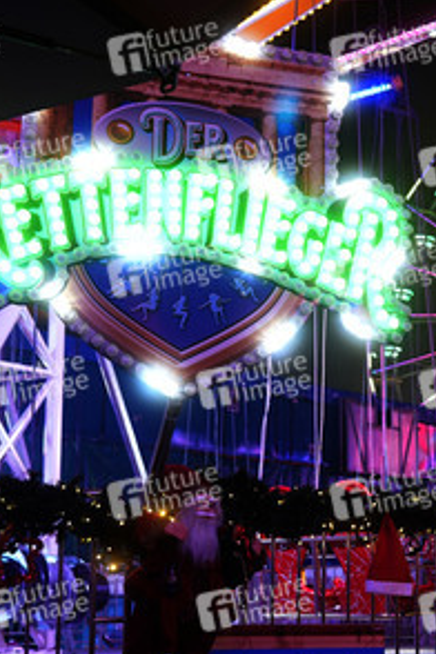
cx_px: 417
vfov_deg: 29.2
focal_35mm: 69
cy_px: 327
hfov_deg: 19.3
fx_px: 1253
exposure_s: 1/80
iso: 640
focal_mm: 30
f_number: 3.2
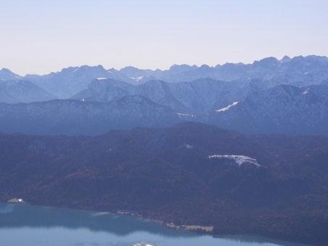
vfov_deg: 19.6
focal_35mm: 75
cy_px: 97
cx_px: 128
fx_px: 711
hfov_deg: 25.9
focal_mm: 9.4
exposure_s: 1/640
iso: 160
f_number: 8.8
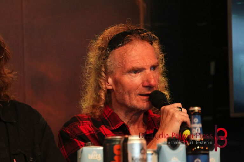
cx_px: 122
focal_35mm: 282
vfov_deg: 4.9
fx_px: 1911
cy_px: 81
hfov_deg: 7.3
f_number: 6.3
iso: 2500
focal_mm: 188
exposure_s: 1/320
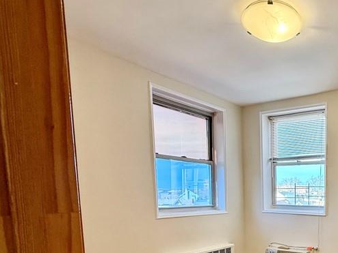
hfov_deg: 52.5
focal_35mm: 29
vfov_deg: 44.3
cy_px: 224
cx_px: 317
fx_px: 283
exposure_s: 1/99
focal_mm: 2.22
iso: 125
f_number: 2.2
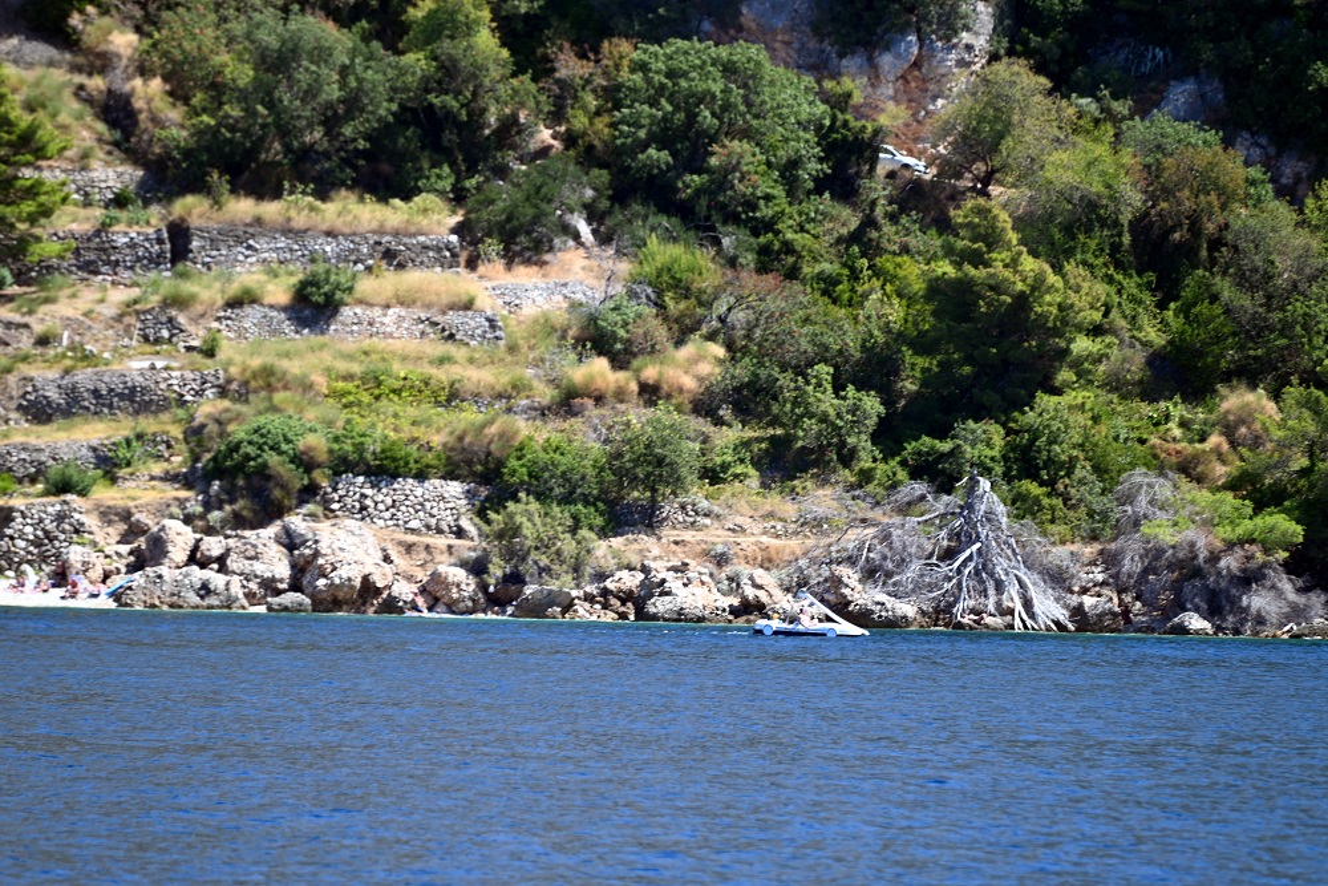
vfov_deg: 4.6
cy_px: 443
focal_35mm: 300
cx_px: 664
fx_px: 11068
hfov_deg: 6.9
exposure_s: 1/320
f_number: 5.6
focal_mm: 300
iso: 160
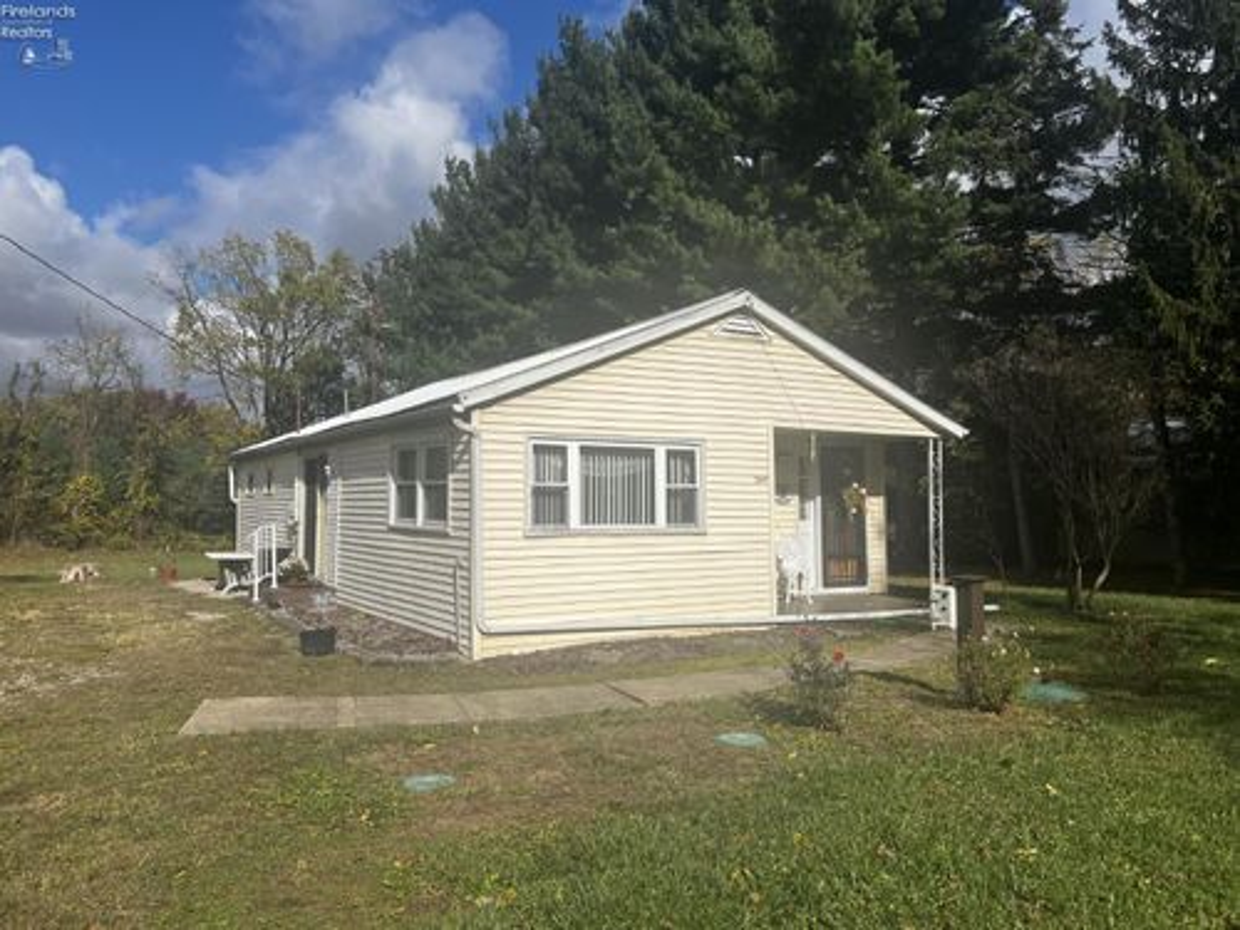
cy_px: 465
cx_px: 620
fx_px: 931
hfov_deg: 67.3
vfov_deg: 53.1
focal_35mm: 26
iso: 50
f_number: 1.5
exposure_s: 1/7463
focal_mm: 5.7
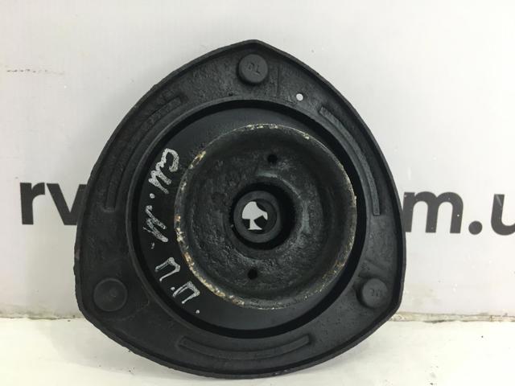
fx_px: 431
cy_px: 193
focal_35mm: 29
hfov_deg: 61.7
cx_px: 258
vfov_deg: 48.2
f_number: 2.2
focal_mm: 4.15
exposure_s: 1/33
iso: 32
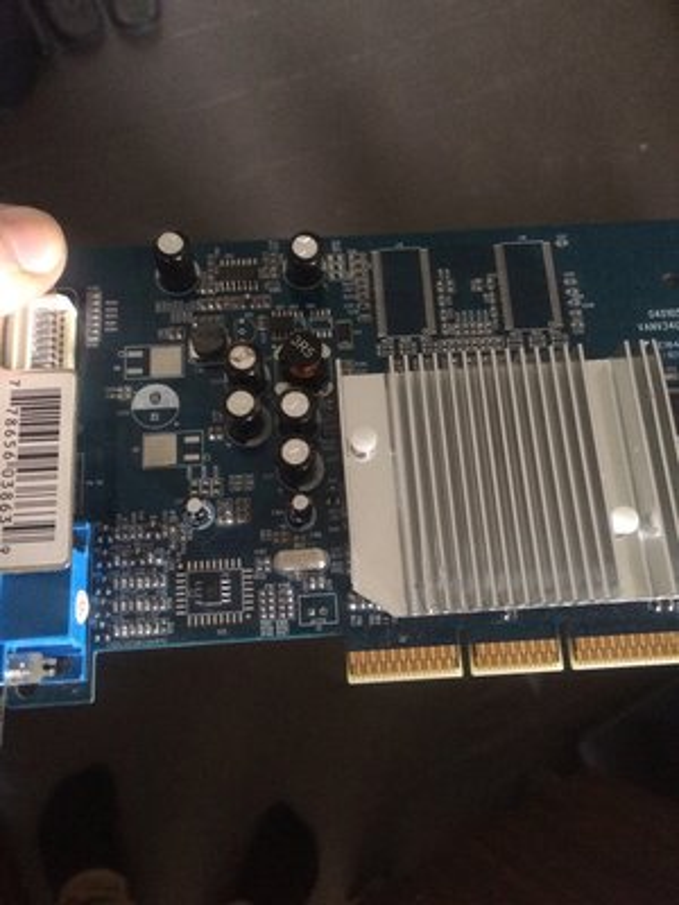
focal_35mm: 29
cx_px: 340
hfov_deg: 48.2
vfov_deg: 61.7
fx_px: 758
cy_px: 452
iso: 400
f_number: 2.2
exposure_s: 1/15
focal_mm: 4.15
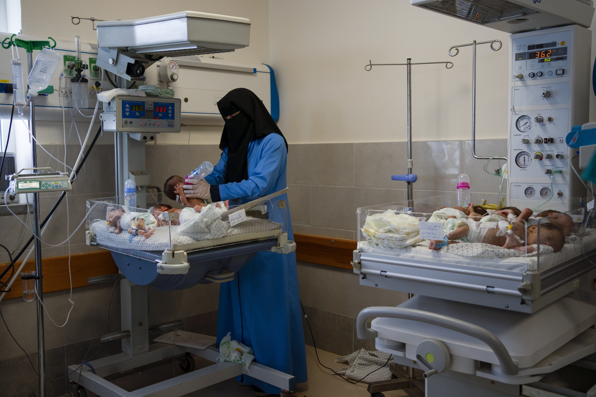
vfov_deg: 37.9
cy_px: 198
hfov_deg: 54.4
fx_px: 579
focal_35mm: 35
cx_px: 298
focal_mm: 35
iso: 640
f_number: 4
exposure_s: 1/200
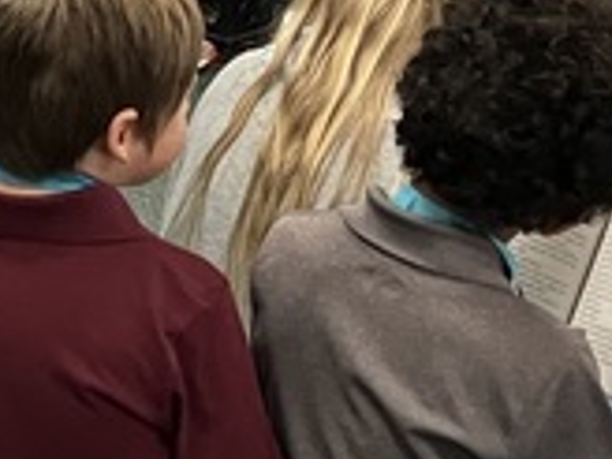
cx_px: -474
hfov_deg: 10.6
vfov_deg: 8.2
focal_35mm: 175
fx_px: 3094
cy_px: -325
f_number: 1.8
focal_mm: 3.99
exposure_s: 1/60
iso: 125
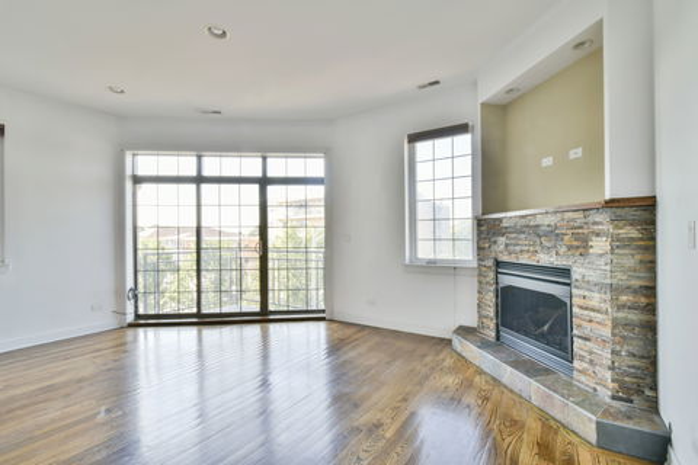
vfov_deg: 77.3
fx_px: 291
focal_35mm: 15
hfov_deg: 100.4
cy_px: 232
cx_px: 349
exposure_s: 1/1.67
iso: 125
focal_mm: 10
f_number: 20
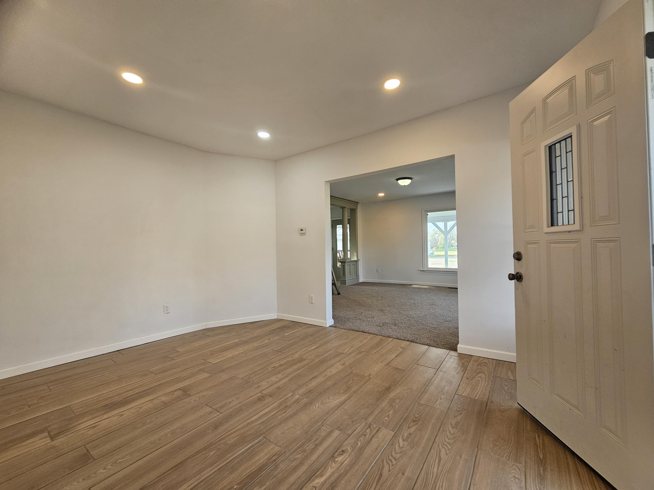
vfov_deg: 89.9
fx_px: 246
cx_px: 327
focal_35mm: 13
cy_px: 245
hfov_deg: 106.2
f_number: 2.2
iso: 64
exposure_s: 1/60
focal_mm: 2.2
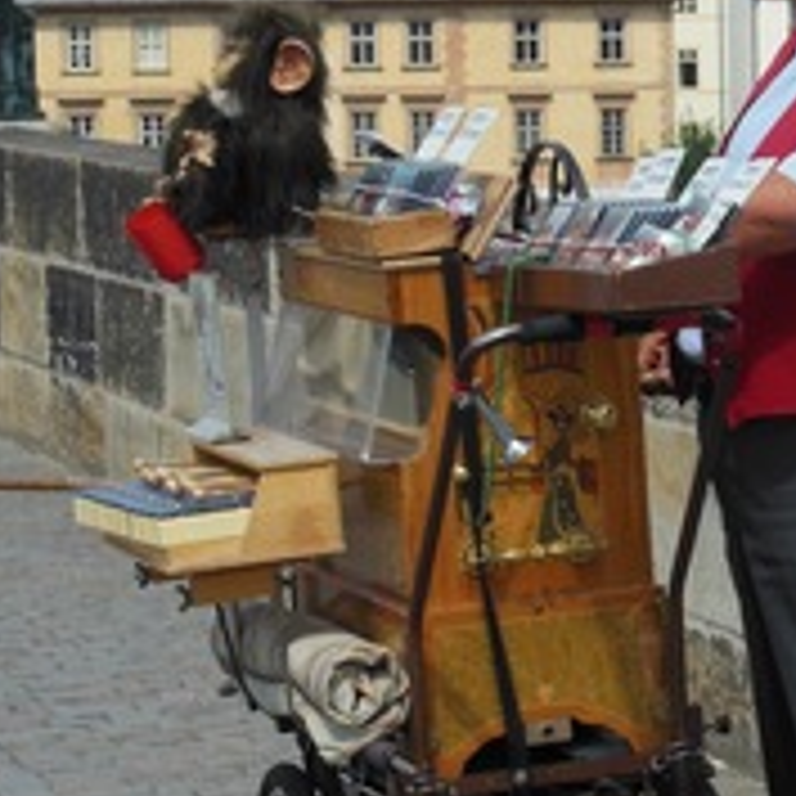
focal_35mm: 176
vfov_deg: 9.9
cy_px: 214
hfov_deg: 9.9
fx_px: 4579
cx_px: 735
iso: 125
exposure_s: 1/1000
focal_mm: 11.7
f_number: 4.3
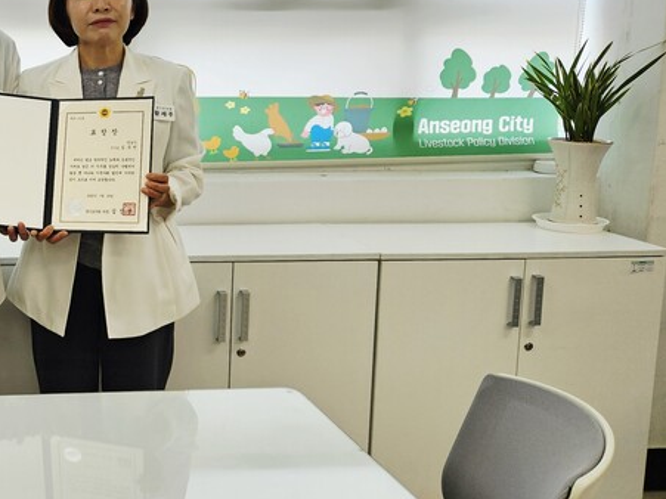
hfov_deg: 35.2
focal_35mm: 49
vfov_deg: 29.4
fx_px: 942
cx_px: -1
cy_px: 158
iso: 64
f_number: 1.8
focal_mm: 5.4
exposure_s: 1/208
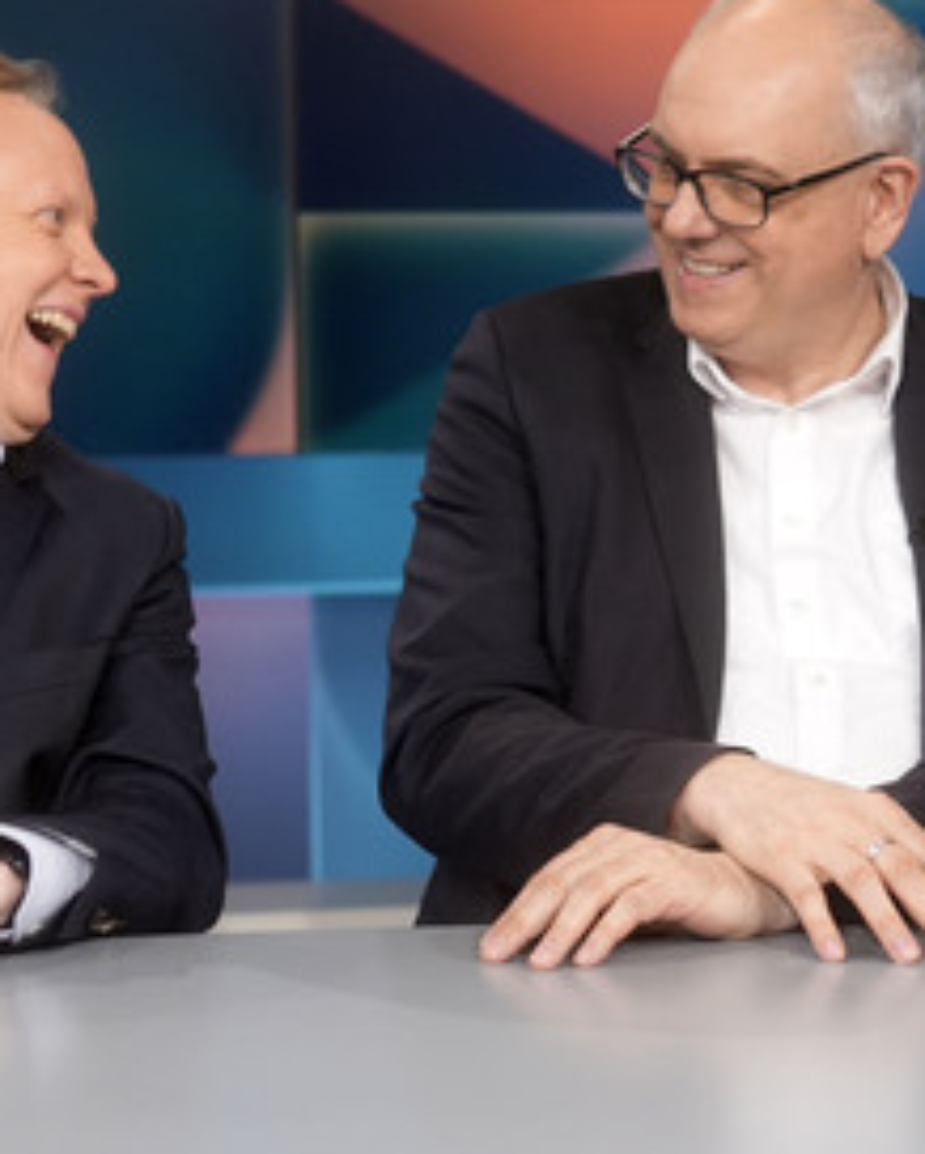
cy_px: 547
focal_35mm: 70
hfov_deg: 21.8
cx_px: 274
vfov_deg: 27.1
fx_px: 2393
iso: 640
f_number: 2.2
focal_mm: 30
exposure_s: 1/100
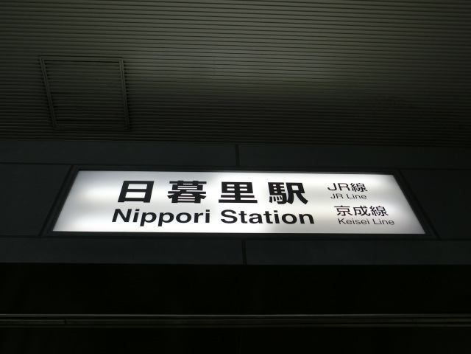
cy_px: 177
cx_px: 236
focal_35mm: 34
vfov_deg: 41.8
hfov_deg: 54.0
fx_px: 463
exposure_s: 1/125
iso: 100
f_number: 3.9
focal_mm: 6
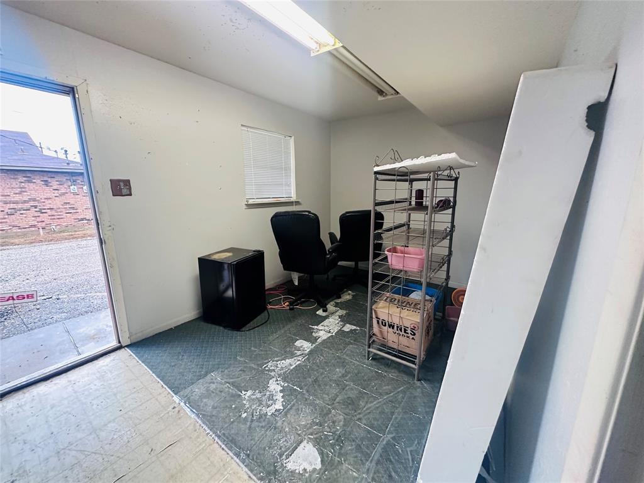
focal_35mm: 14
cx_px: 322
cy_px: 242
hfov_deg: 102.1
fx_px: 260
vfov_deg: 85.7
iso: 400
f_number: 2.2
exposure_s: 1/60
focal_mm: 2.22
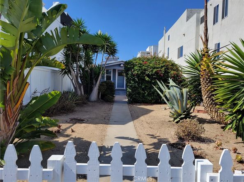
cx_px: 122
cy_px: 91
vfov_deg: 53.0
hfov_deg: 67.3
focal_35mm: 26
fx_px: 183
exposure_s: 1/2180
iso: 40
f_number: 1.8
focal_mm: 5.4
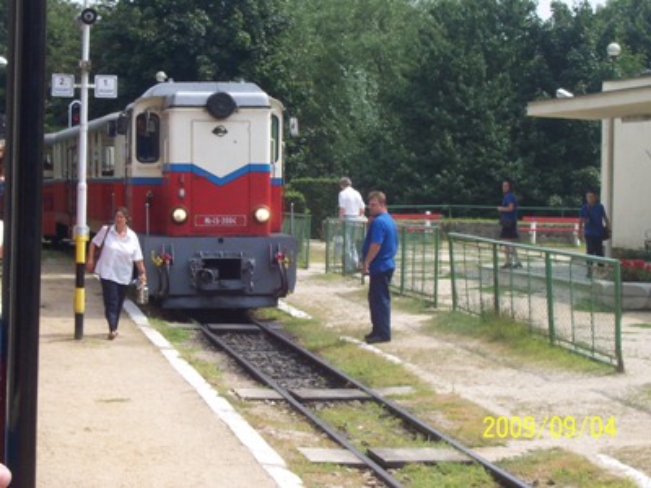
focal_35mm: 111
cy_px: 244
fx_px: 2088
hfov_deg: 17.7
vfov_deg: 13.3
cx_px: 326
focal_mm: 16.8
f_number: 9.5
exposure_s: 1/125
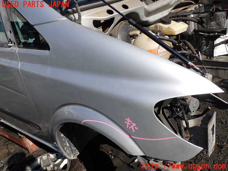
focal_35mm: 30
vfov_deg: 46.8
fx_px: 198
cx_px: 114
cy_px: 86
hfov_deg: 60.0
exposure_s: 1/160
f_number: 9
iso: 100
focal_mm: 5.4
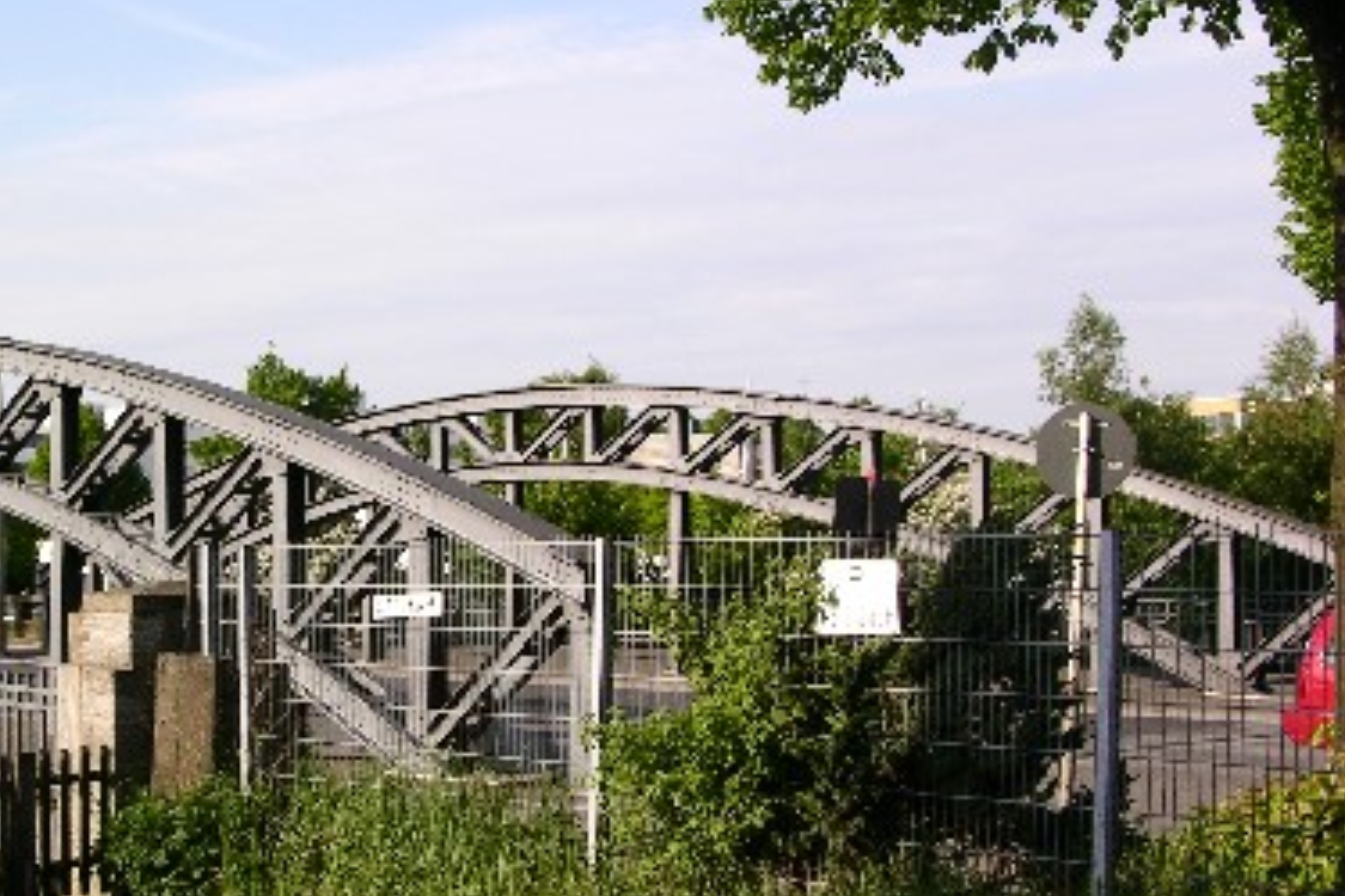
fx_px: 2129
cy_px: 487
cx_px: 299
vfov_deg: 23.8
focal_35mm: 57
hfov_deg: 34.2
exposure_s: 1/122
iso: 50
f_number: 7.1
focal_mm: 8.9
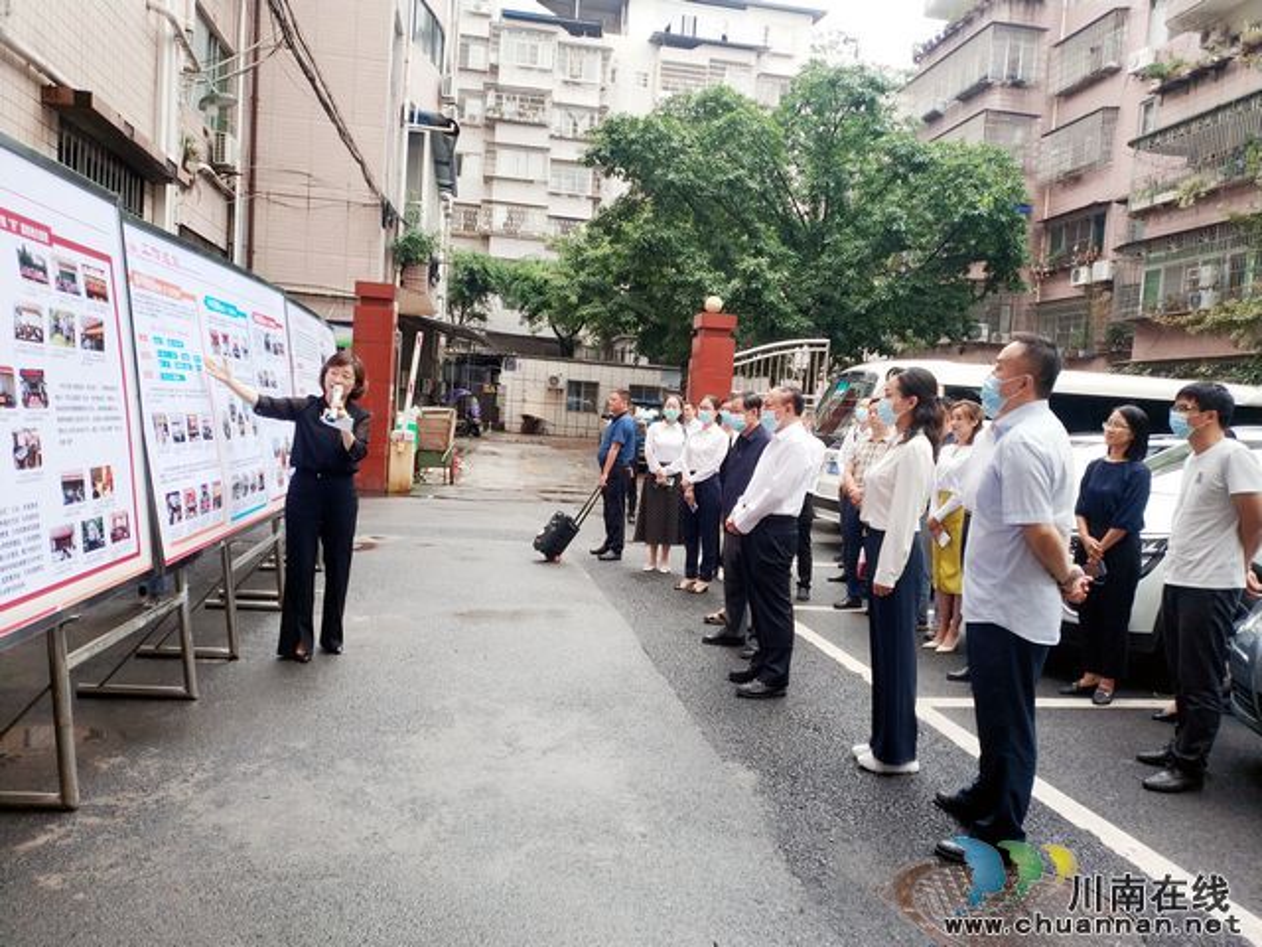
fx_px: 1167
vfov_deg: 44.2
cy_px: 474
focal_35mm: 32
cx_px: 631
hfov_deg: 56.8
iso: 100
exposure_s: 1/109
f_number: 2
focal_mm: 4.5
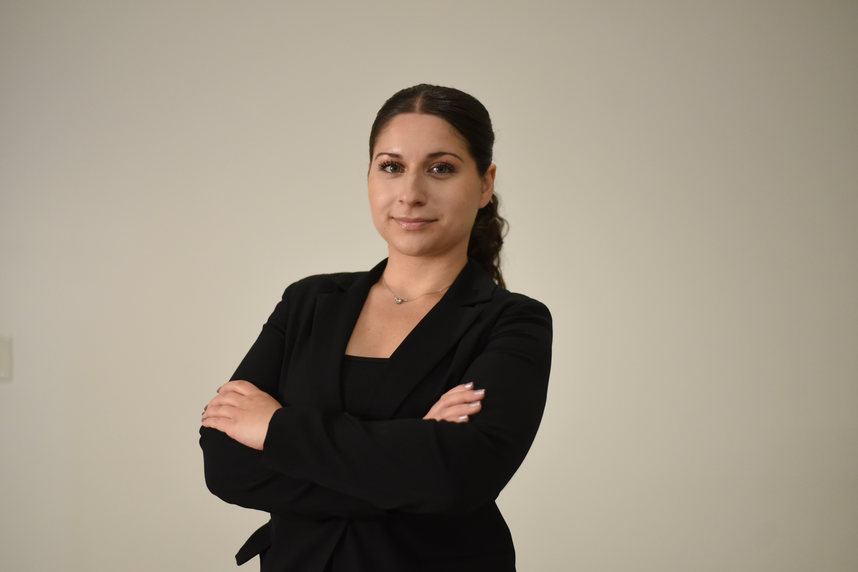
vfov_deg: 27.0
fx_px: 1192
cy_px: 286
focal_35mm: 50
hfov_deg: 39.6
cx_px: 429
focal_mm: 50
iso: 2000
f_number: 1.8
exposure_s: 1/1000
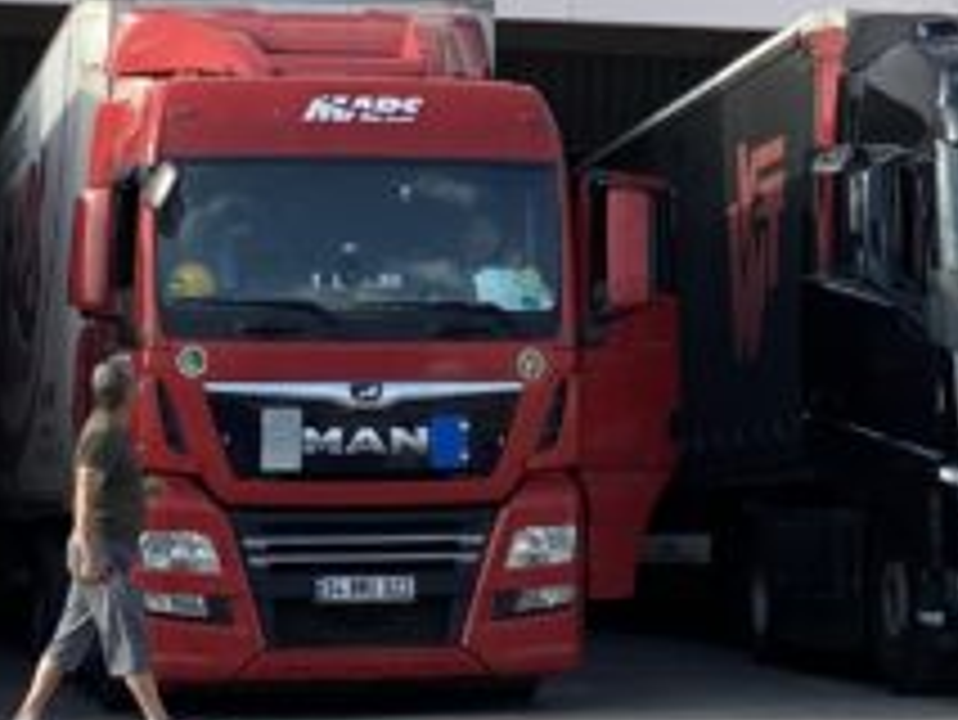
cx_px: 562
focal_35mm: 125
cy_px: -338
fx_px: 3461
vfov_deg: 11.4
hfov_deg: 15.7
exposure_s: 1/1629
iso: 32
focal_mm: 4.25
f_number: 1.8
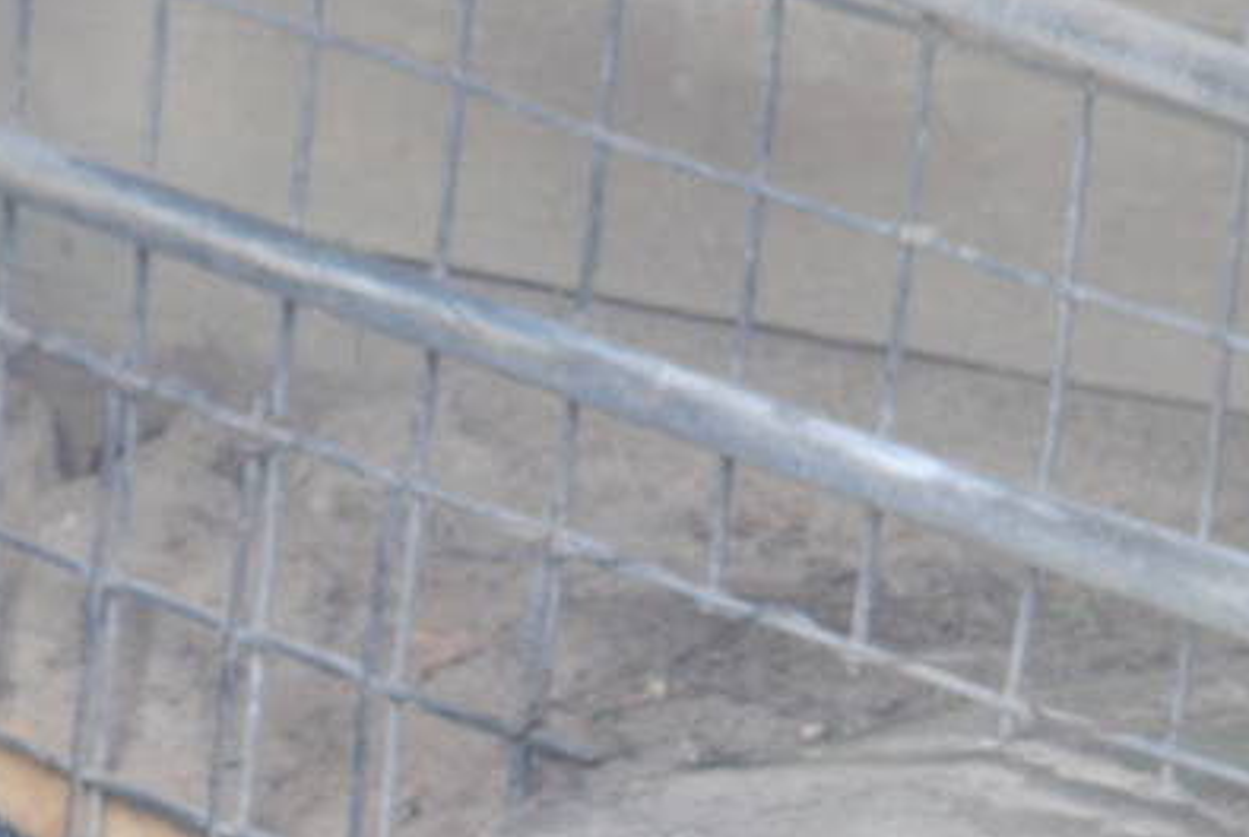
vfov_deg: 1.9
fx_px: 24565
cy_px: 1454
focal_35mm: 707
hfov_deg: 2.9
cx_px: -117
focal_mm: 116
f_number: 4.8
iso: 400
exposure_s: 1/80
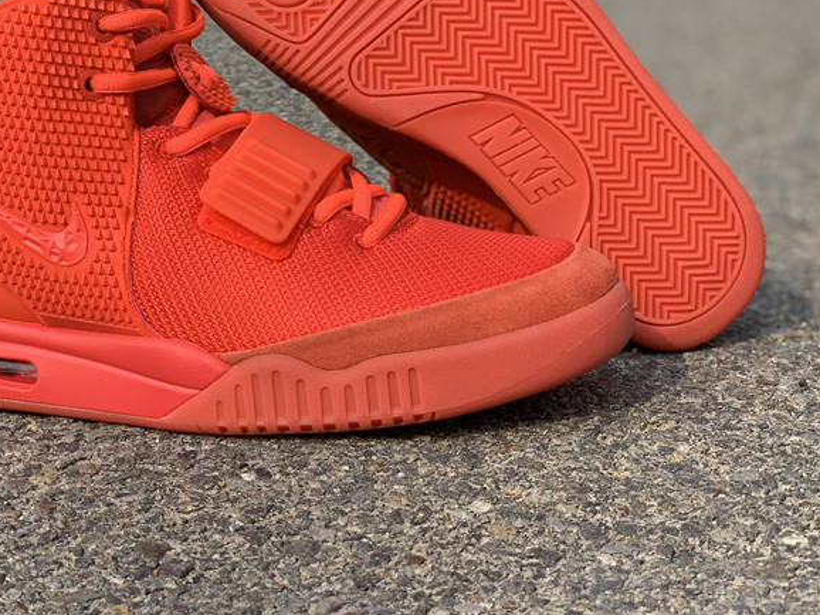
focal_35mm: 81
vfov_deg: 18.1
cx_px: 292
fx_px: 1918
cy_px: 144
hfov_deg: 24.0
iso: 16
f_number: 2.4
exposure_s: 1/749
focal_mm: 6
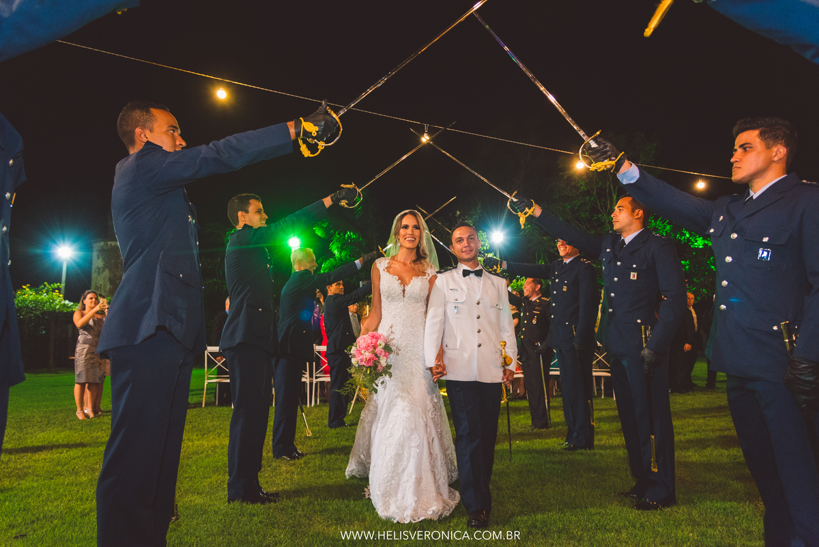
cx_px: 410
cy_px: 274
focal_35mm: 24
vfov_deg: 53.2
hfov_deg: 73.7
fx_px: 546
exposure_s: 1/200
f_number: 4
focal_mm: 24
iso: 4000
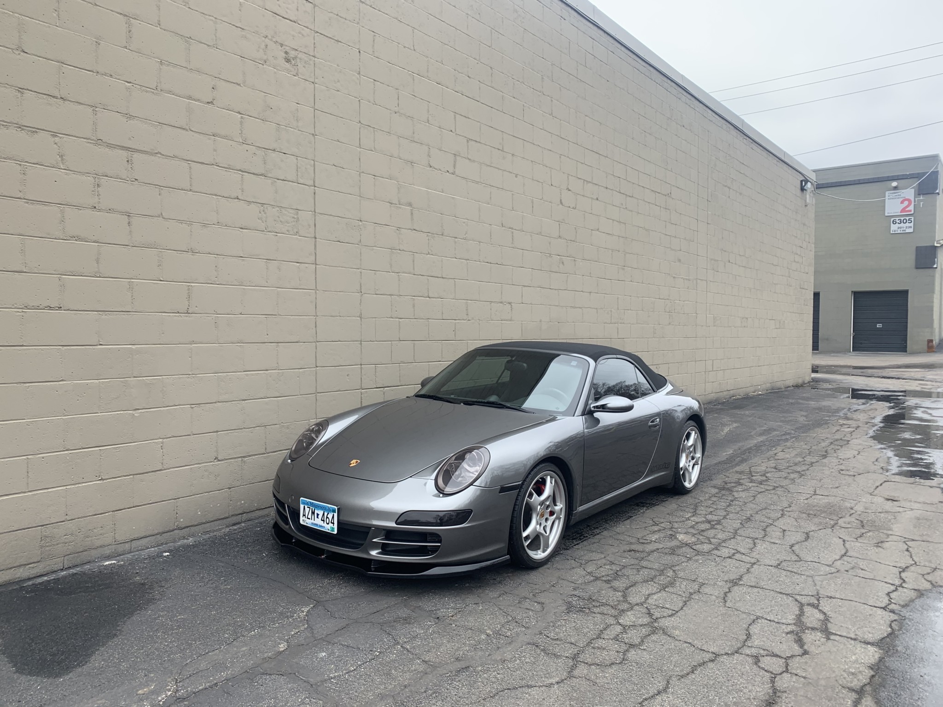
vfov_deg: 53.1
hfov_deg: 67.3
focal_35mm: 26
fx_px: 708
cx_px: 472
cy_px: 354
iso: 25
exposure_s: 1/502
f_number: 1.8
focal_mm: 4.25
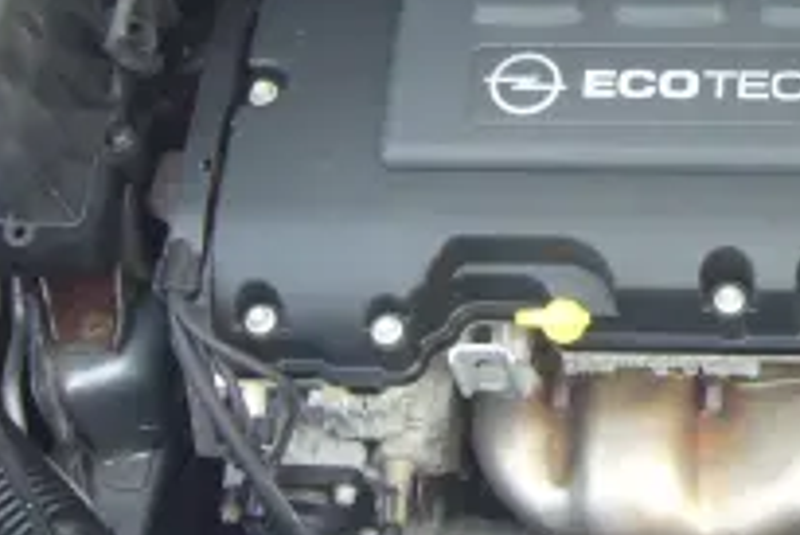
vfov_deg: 14.9
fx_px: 2024
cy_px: 90
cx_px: 917
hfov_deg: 21.1
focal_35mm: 91
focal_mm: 4.6
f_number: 2.8
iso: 80
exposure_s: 1/30
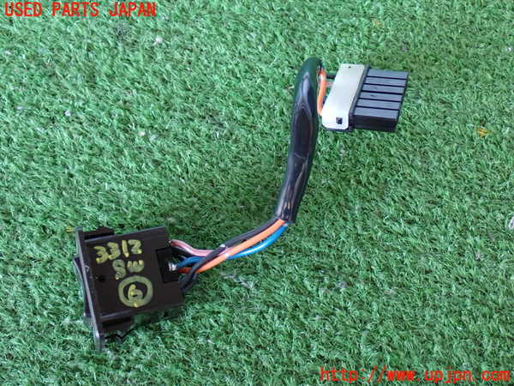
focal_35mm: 47
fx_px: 698
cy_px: 193
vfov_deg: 30.9
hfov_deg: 40.4
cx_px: 257
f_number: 3.1
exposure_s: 1/40
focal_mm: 8.4
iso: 800
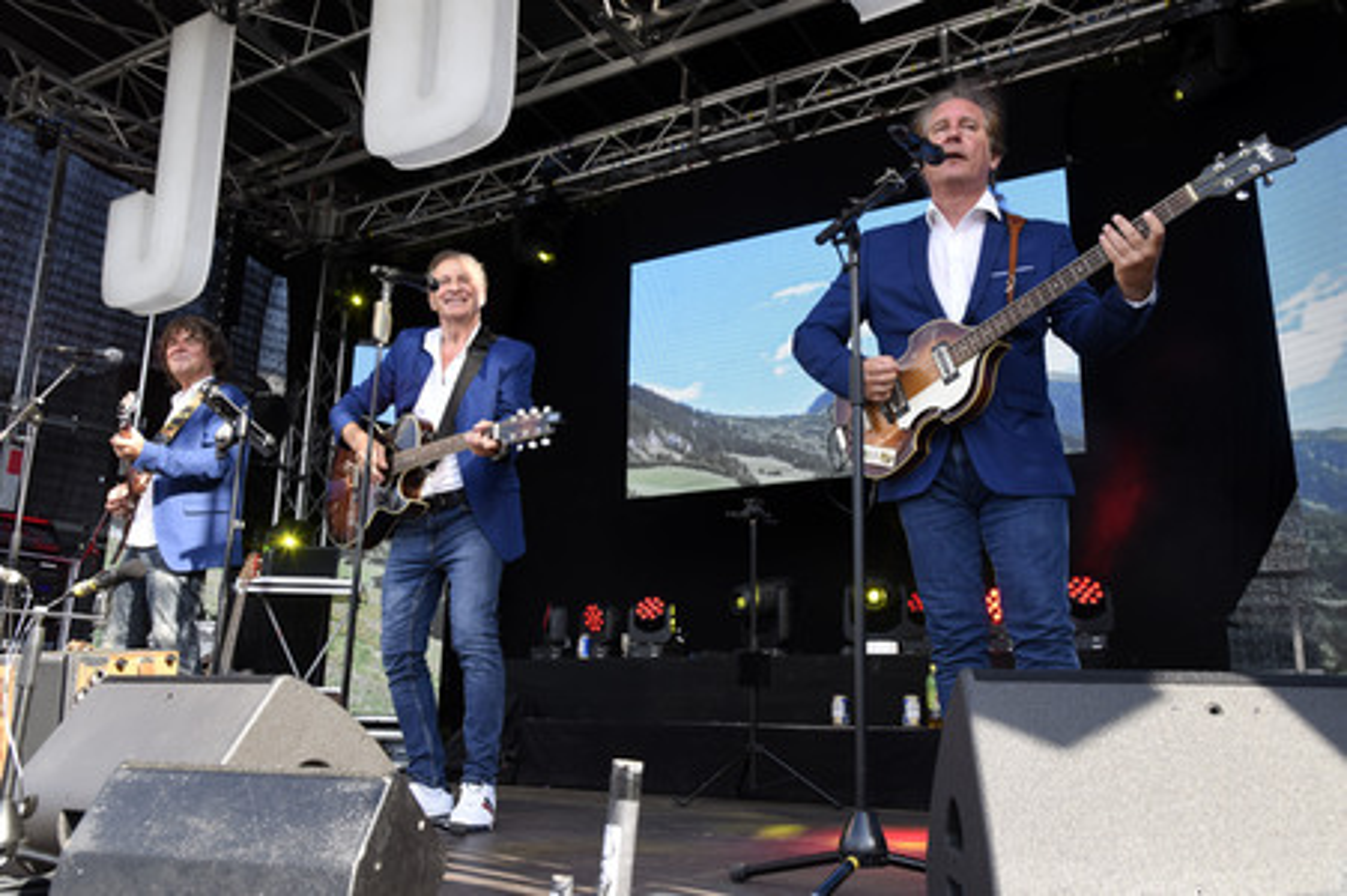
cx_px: 674
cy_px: 448
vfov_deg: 42.3
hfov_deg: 60.3
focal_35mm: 31
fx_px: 1159
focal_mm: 31
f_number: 8
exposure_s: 1/160
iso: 500
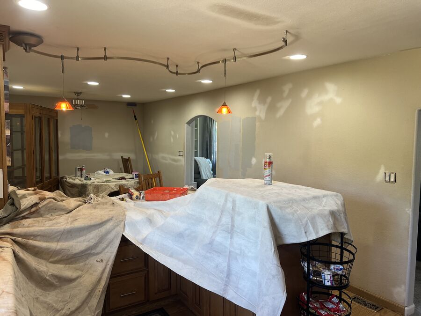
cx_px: 210
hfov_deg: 67.3
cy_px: 158
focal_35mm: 26
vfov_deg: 53.1
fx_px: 316
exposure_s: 1/60
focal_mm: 5.7
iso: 64
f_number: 1.5
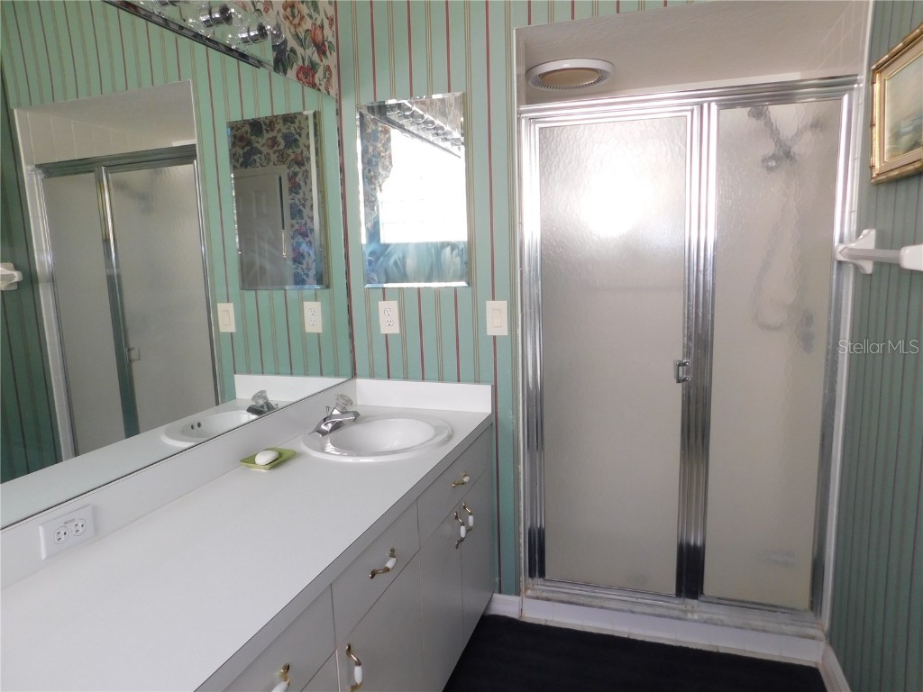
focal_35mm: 23
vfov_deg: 58.9
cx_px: 462
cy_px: 346
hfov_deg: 73.9
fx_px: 613
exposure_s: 1/40
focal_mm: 4
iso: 125
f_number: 3
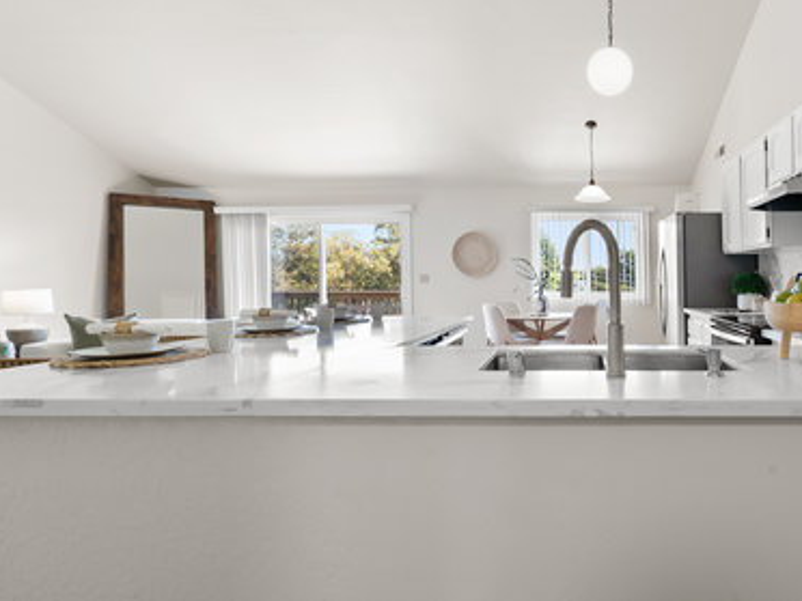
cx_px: 447
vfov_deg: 71.6
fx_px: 417
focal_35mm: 18
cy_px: 291
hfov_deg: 87.4
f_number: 9
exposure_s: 1/10
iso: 400
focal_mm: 16
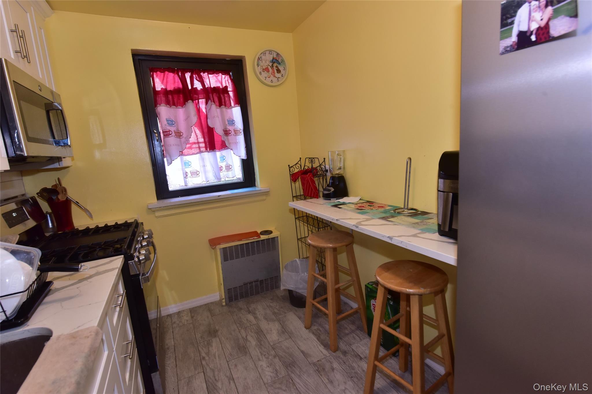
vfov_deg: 67.4
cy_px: 197
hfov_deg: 90.0
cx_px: 296
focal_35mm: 18
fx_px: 296
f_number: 7.1
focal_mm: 18
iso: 1250
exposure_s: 1/60
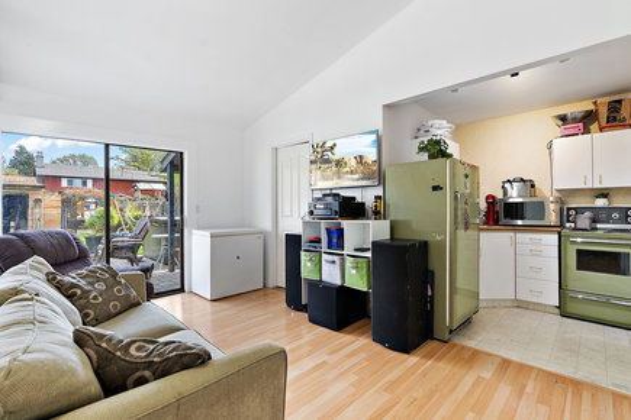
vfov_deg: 73.7
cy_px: 210
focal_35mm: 16
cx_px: 316
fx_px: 280
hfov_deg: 96.7
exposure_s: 1/8
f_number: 7.1
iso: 320
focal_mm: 16
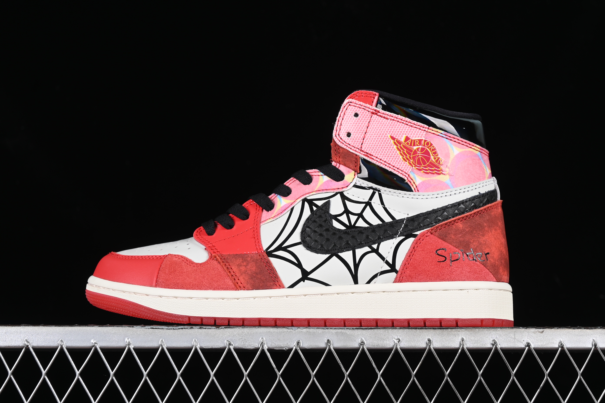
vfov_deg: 18.2
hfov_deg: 27.0
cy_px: 202
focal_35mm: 75
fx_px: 1260
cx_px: 302
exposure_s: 1/80
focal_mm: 50
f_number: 7.1
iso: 160
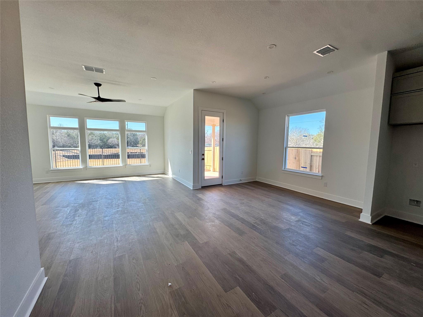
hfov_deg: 102.1
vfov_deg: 85.7
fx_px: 171
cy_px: 158
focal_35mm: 14
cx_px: 212
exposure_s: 1/238
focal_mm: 2.22
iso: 40
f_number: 2.2
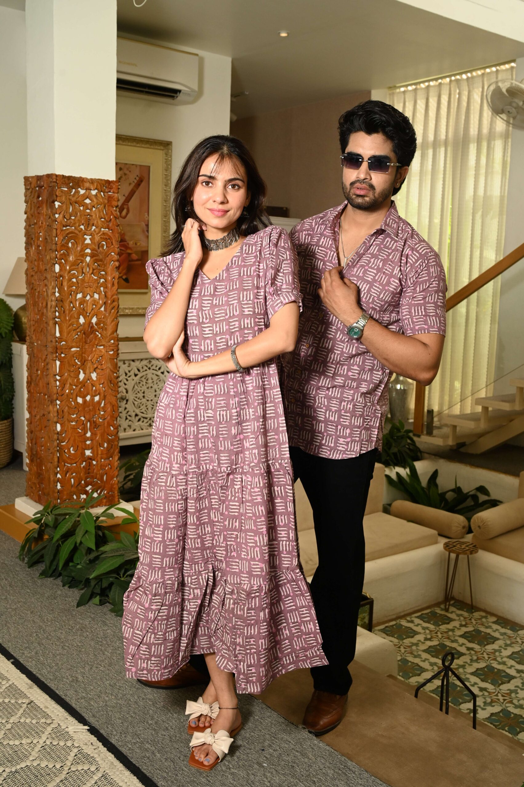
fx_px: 809
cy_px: 394
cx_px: 262
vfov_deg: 51.9
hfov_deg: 35.9
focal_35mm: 37
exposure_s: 1/160
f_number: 7.1
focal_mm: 37
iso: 640
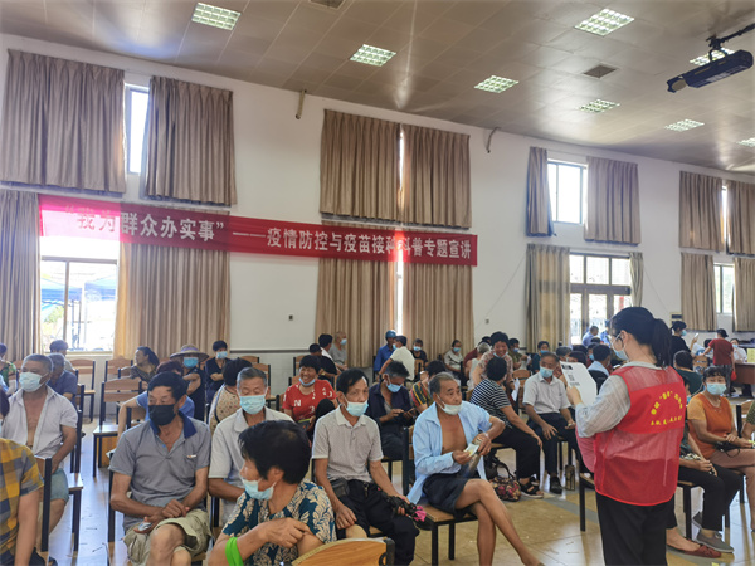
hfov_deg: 65.3
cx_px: 378
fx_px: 589
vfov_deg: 51.4
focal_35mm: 27
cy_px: 283
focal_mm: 6.71
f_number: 1.9
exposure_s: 1/53.2
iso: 50
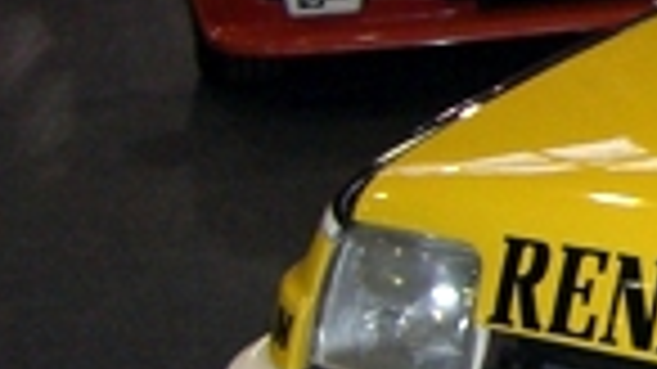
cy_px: 266
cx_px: 1408
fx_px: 3152
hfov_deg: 10.7
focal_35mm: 181
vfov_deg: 6.7
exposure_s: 1/60
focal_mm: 6.2
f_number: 2.7
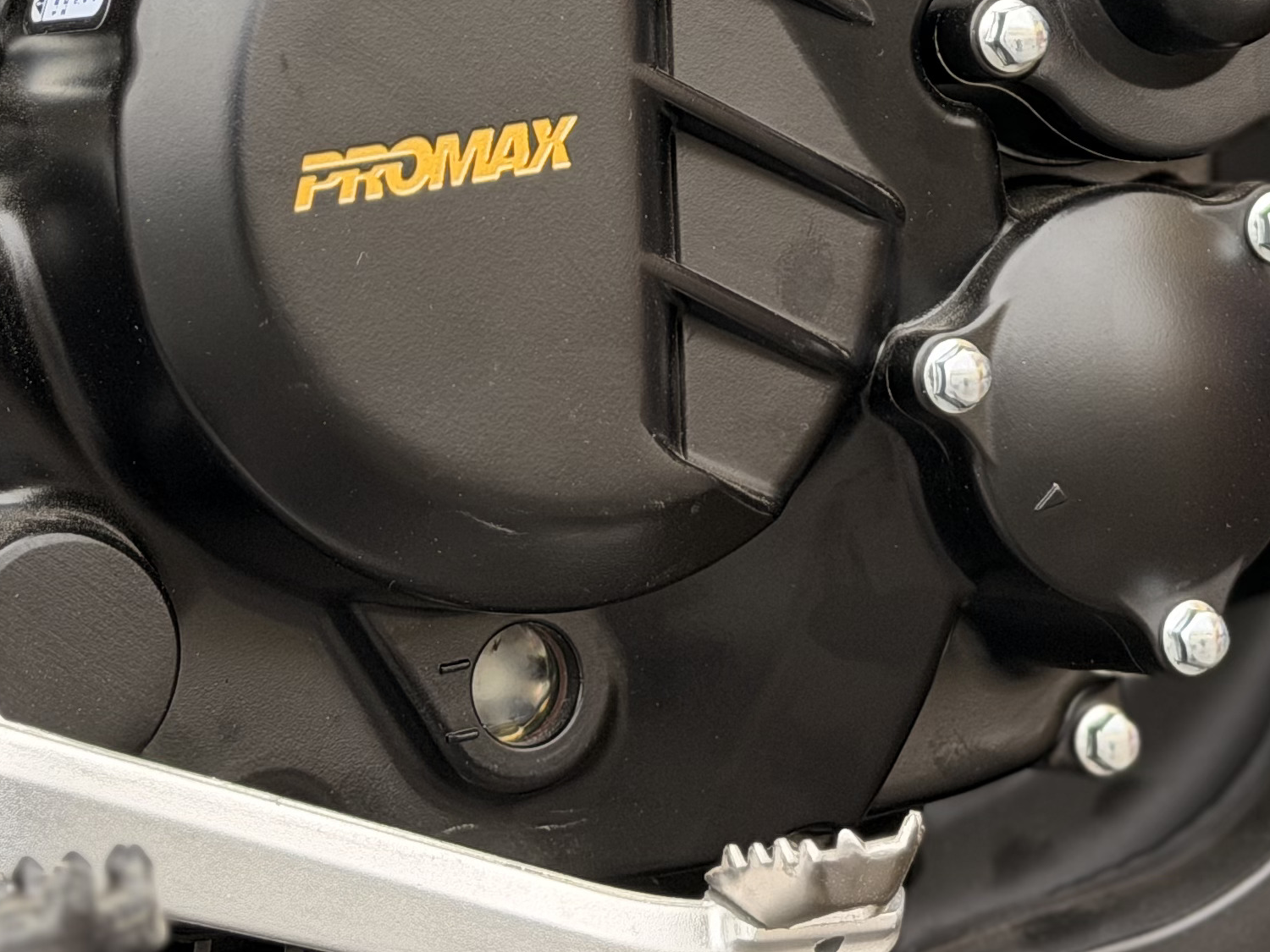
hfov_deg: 15.3
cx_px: 746
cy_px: -311
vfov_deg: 11.2
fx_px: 4733
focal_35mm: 129
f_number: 1.78
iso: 80
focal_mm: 6.76
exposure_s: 1/154
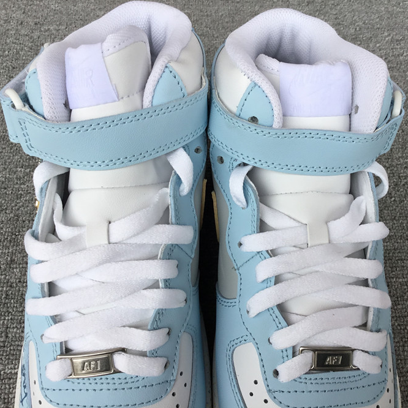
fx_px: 493
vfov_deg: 44.9
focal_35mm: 37
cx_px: 229
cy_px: 202
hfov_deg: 44.8
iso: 25
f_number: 2.4
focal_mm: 3.3
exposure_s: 1/158
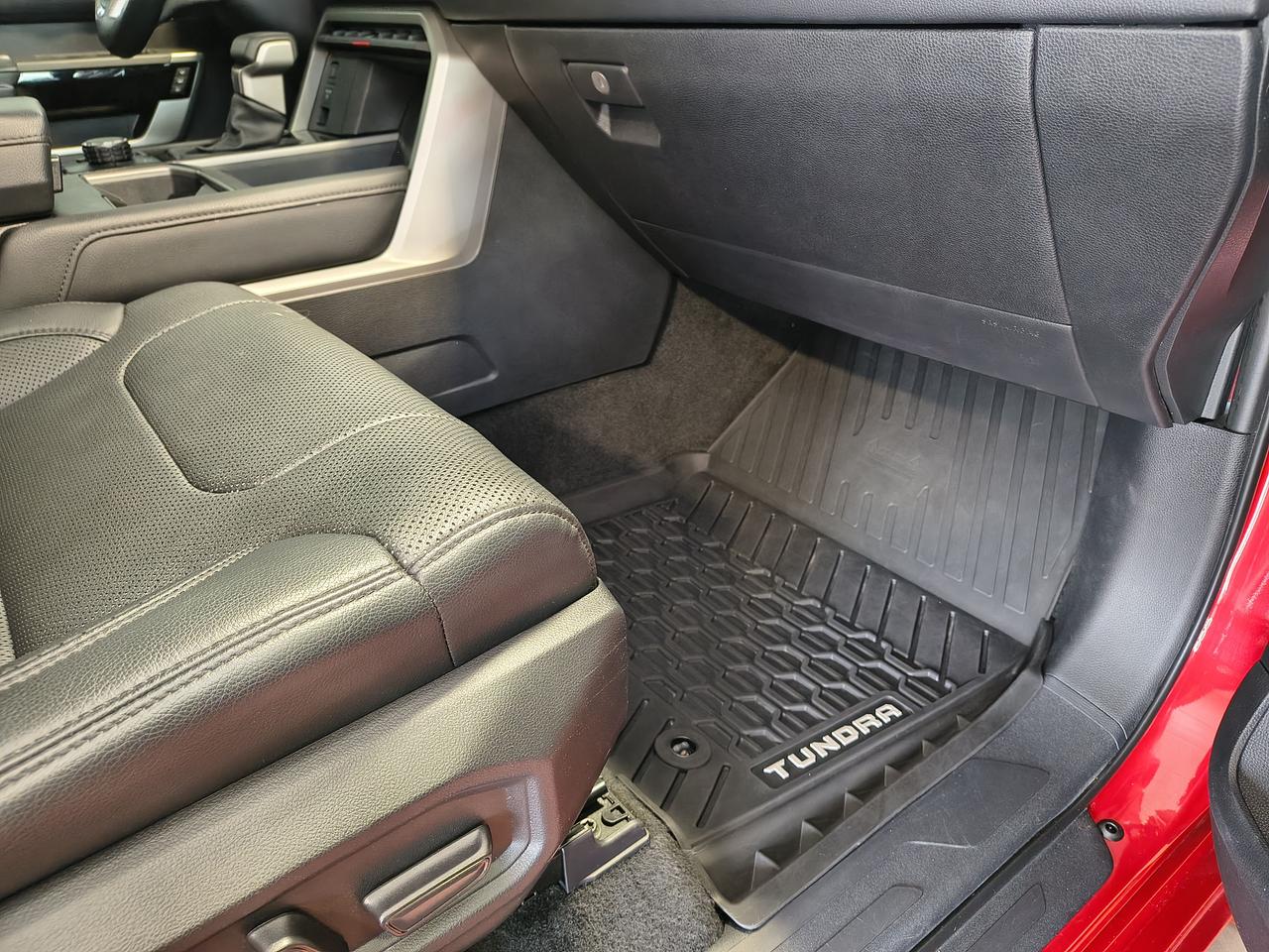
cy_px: 476
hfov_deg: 71.6
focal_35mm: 24
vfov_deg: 56.8
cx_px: 634
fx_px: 880
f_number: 1.8
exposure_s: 1/60
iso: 1268
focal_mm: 5.56
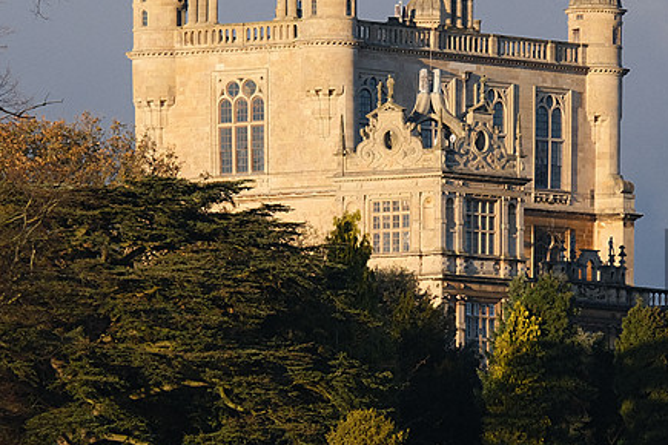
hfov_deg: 3.3
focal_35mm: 634
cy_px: 88
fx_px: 11763
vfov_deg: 2.2
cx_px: 393
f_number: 6.7
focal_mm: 230
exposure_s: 1/680
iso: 640
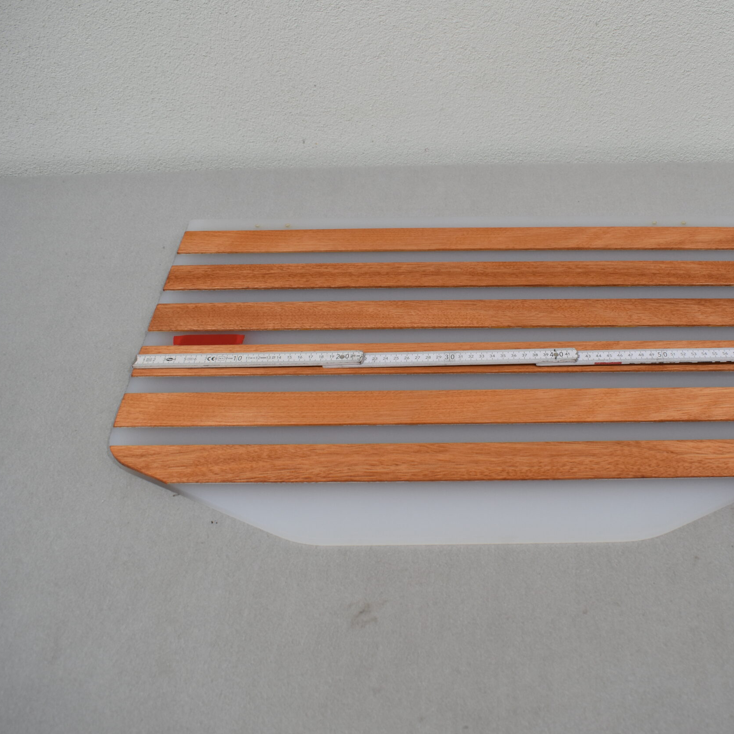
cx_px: 491
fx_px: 840
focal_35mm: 35
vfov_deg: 47.2
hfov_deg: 46.5
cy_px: 362
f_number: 5.6
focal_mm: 18
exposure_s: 1/125
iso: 360
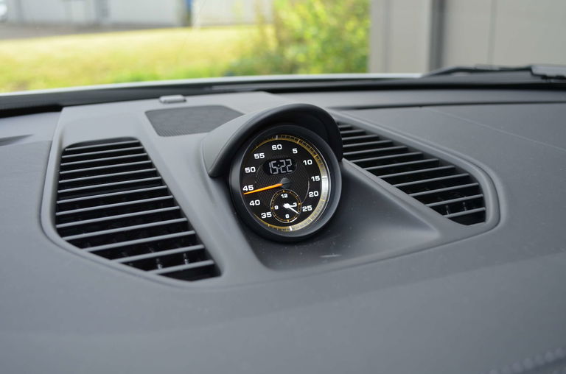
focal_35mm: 39
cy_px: 187
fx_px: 612
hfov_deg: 49.7
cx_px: 283
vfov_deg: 34.0
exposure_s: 1/200
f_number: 4.2
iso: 200
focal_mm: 26
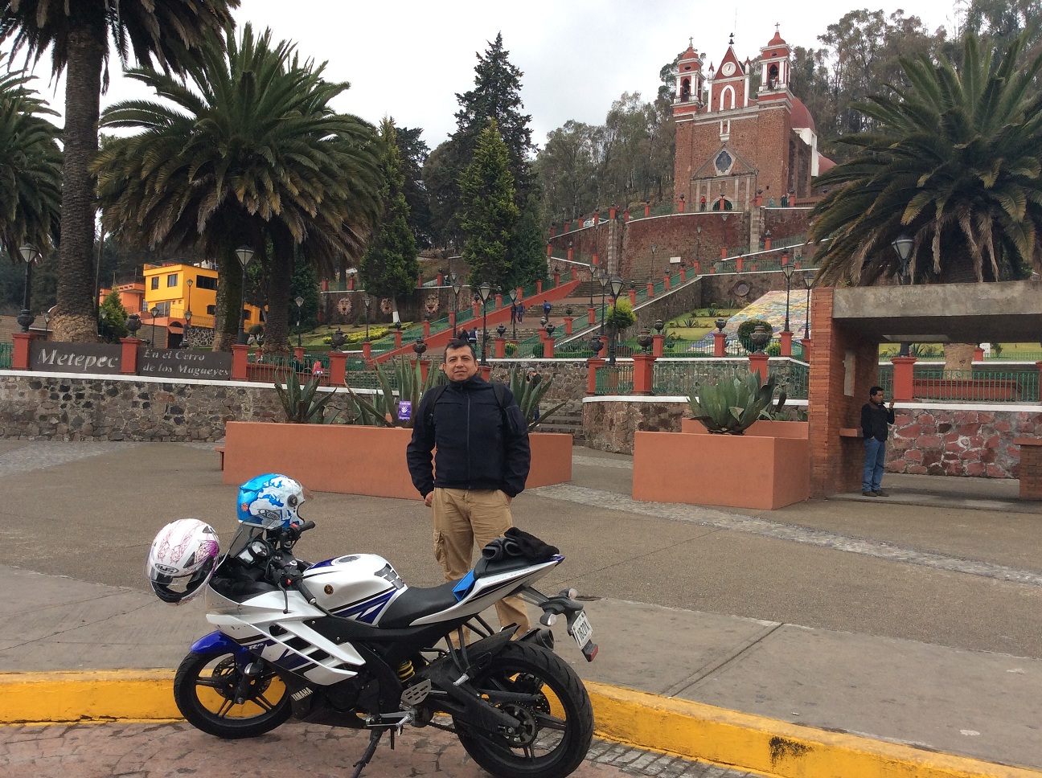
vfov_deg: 44.1
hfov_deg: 56.9
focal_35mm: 32
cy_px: 389
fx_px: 962
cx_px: 521
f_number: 2.4
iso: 32
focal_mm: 3.3
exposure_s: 1/287
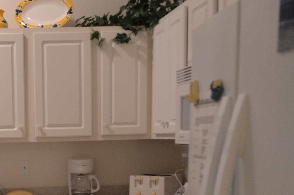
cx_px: 14
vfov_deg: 22.0
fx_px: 481
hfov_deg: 31.9
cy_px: 200
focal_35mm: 59
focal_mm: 18
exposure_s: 1/40
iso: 800
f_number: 3.5
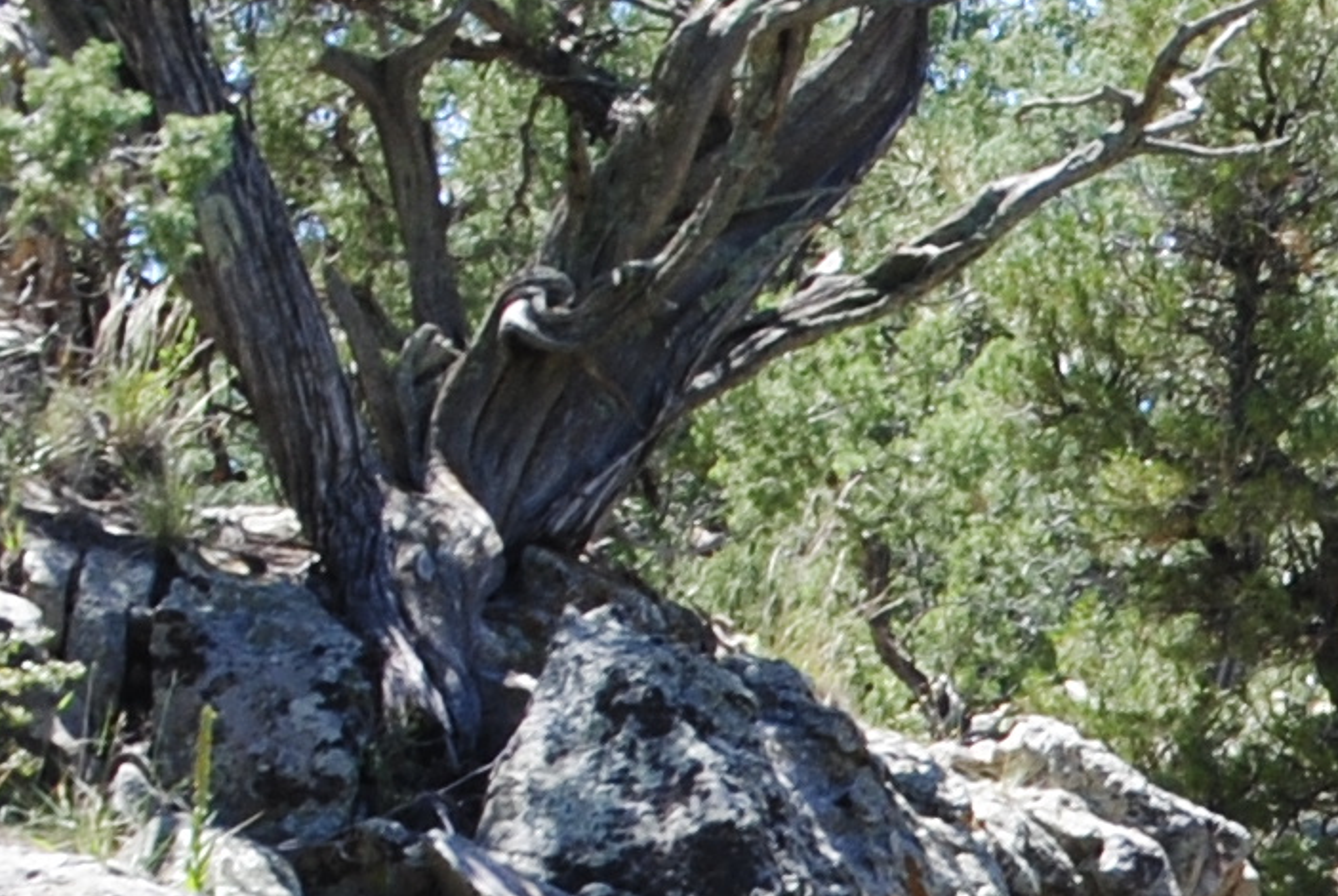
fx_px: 16923
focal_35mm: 455
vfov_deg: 3.0
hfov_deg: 4.4
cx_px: 2943
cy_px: 2030
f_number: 9
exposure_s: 1/125
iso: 200
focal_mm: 55
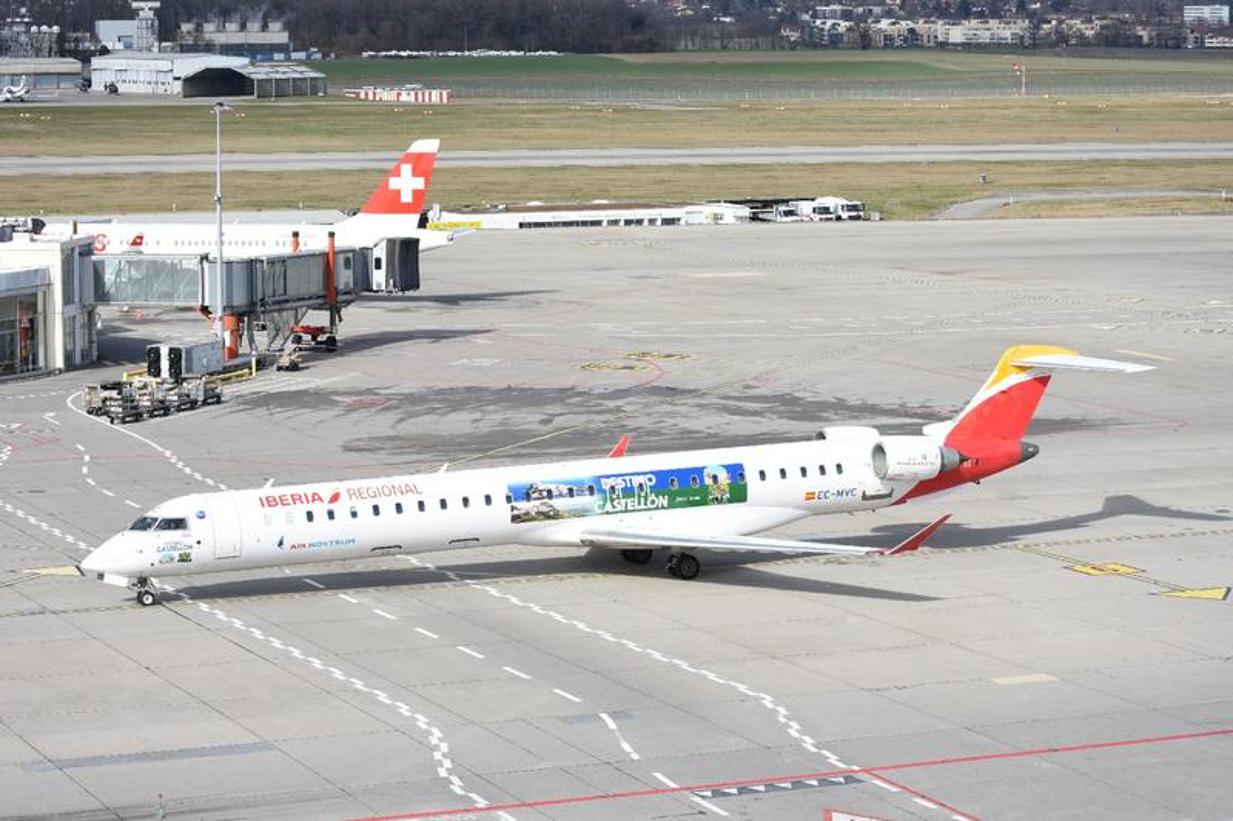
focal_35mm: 93
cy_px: 410
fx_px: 3184
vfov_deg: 14.7
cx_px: 616
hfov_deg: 21.9
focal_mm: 62
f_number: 7.1
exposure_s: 1/1000
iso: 200
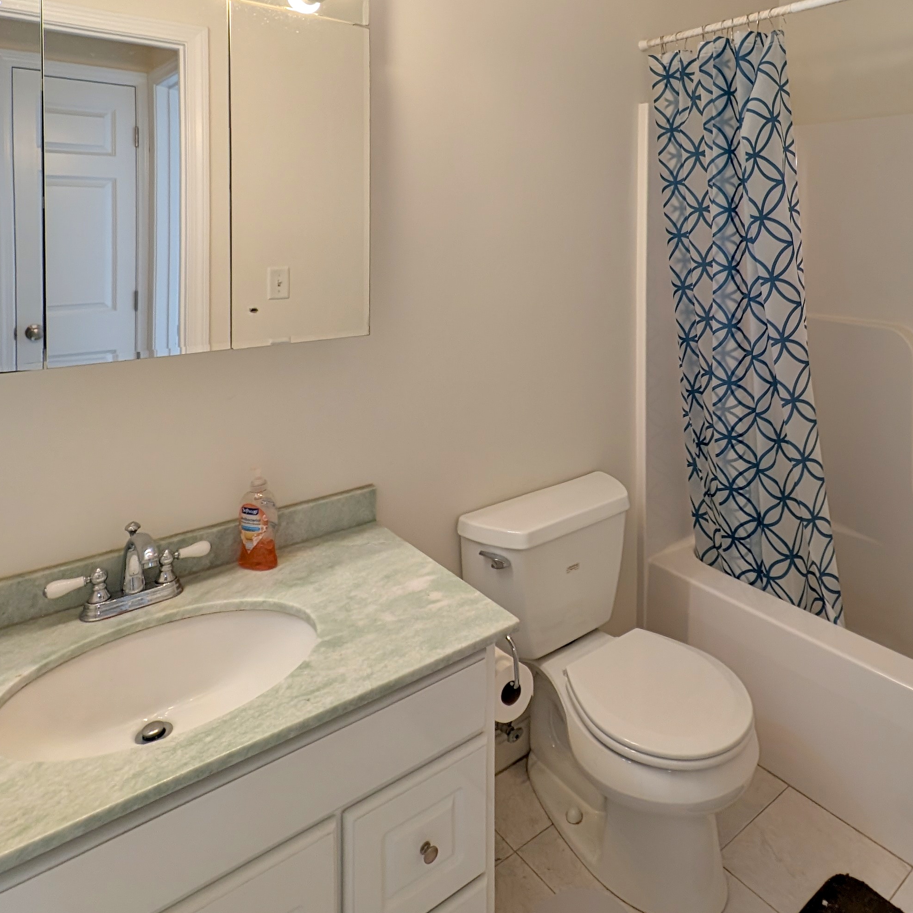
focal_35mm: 22
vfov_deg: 65.8
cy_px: 241
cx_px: 596
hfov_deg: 68.0
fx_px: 656
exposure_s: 1/148
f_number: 1.95
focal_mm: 2.23
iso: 39
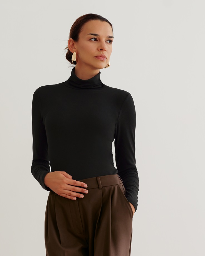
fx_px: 584
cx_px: 96
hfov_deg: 19.9
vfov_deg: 23.9
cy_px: 245
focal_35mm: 77
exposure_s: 1/125
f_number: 5.6
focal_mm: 42
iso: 125
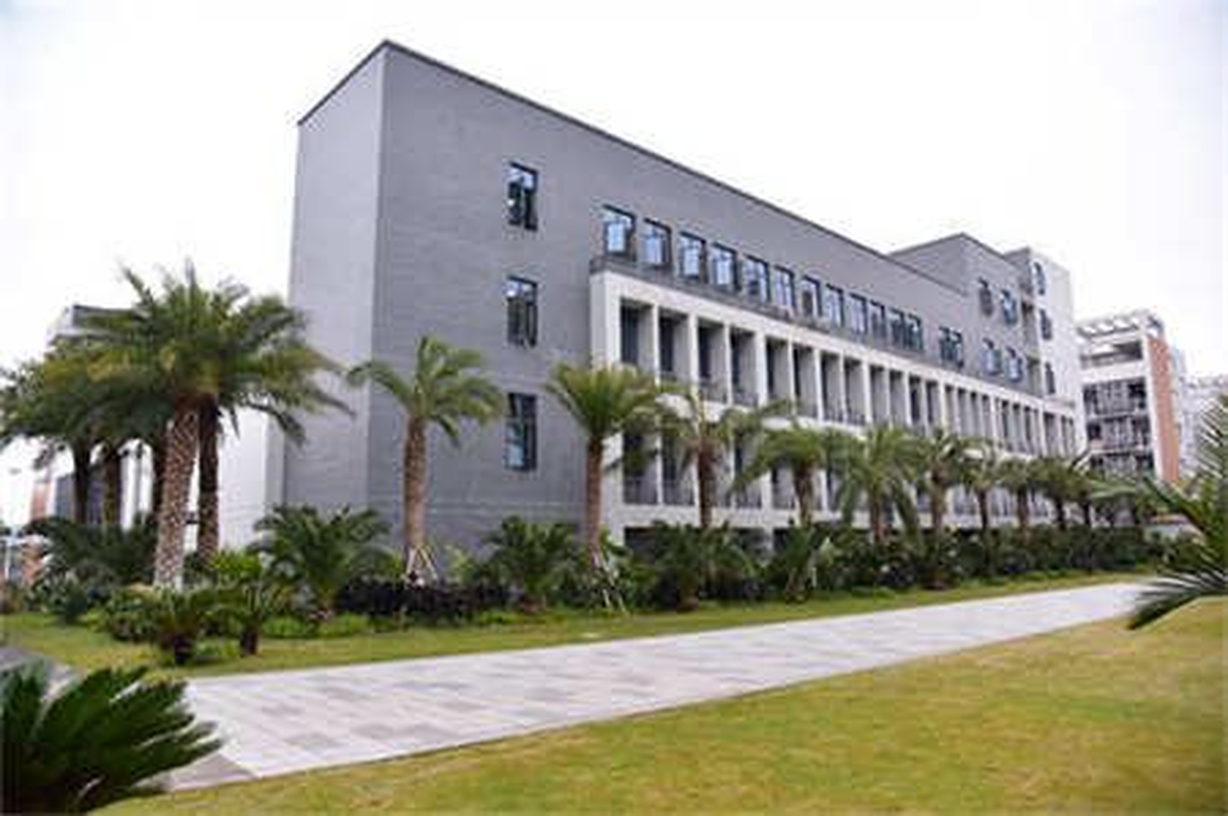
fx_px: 818
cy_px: 408
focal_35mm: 24
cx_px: 614
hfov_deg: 73.8
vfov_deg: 53.0
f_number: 4
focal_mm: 24
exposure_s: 1/1000
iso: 1600
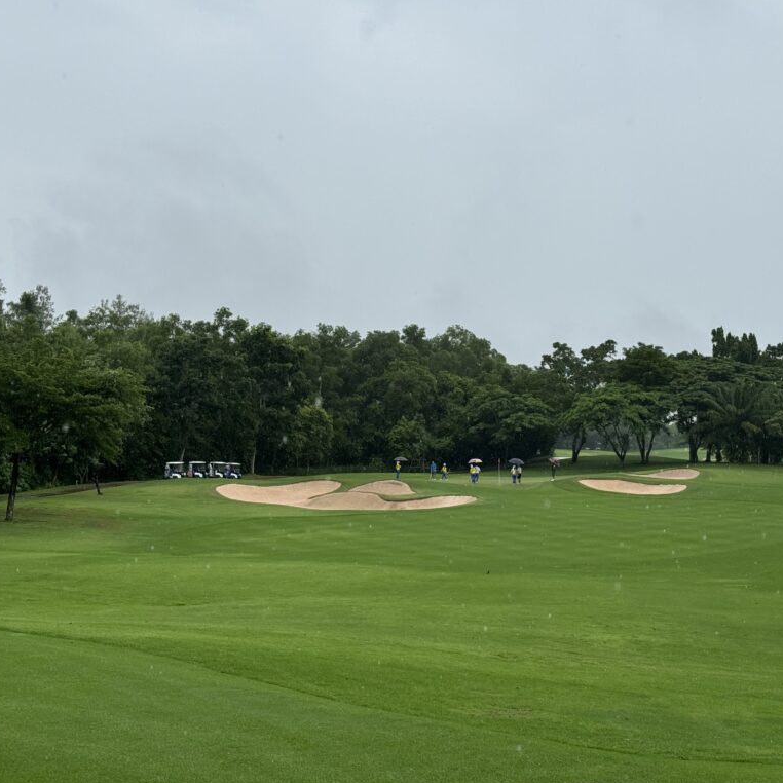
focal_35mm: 57
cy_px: 393
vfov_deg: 30.0
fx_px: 1459
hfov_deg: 30.0
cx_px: 434
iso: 64
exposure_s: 1/1923
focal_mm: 6.76
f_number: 1.78
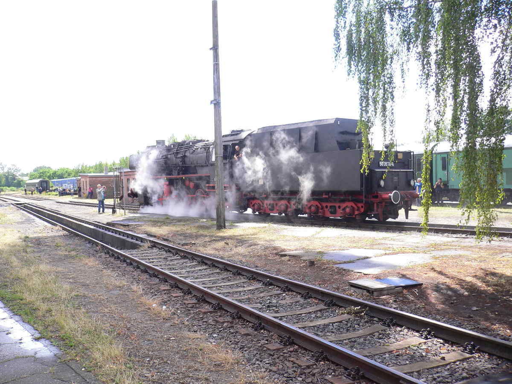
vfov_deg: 40.7
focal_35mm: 35
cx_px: 256
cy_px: 192
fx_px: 518
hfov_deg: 52.6
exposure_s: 1/400
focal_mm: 5.8
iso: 100
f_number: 2.8
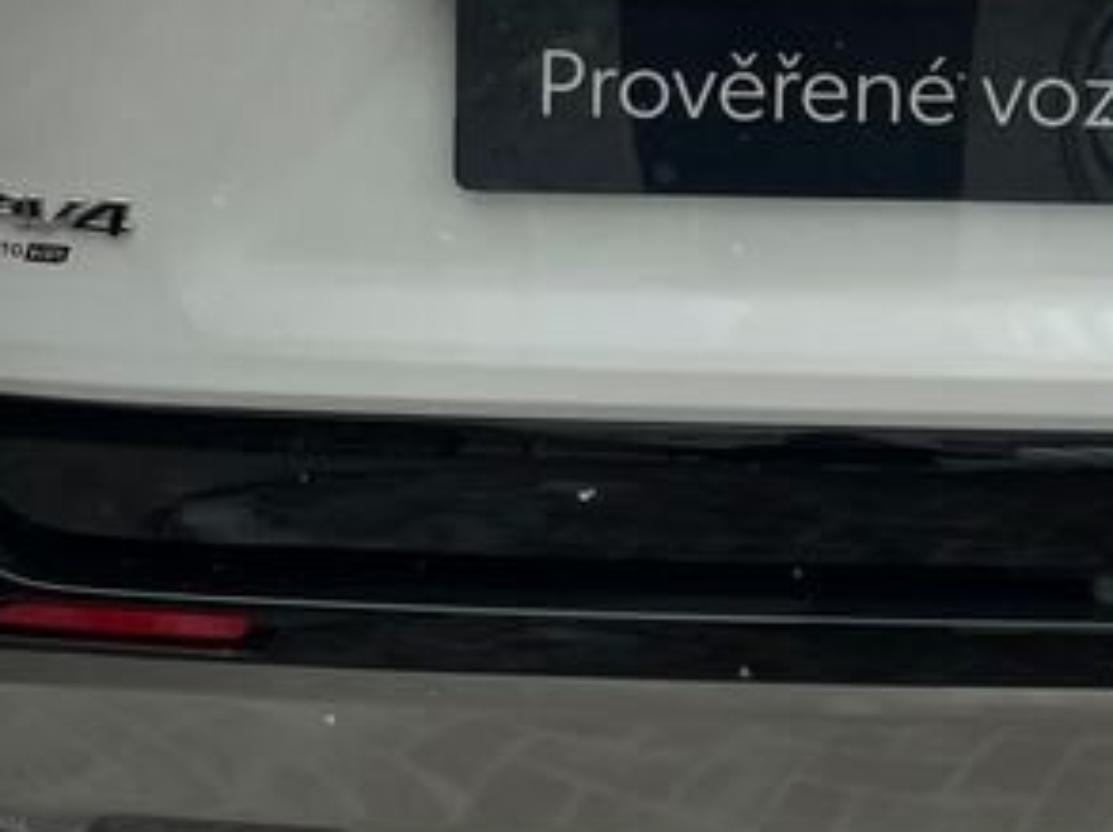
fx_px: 2922
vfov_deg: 15.9
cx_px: 790
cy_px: 27
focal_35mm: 91
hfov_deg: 21.4
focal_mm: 5.1
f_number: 1.6
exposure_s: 1/602
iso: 50
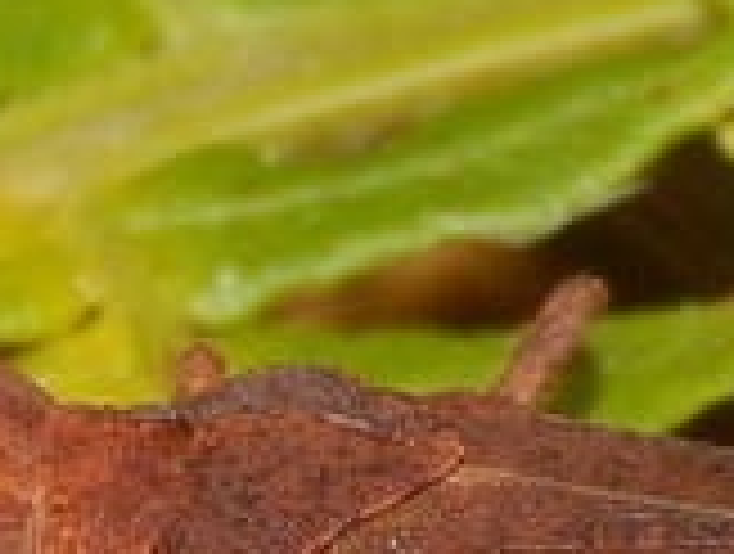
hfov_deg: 2.2
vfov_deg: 1.7
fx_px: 19147
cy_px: 536
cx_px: 752
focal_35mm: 901
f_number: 10.5
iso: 125
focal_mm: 32.8
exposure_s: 1/100
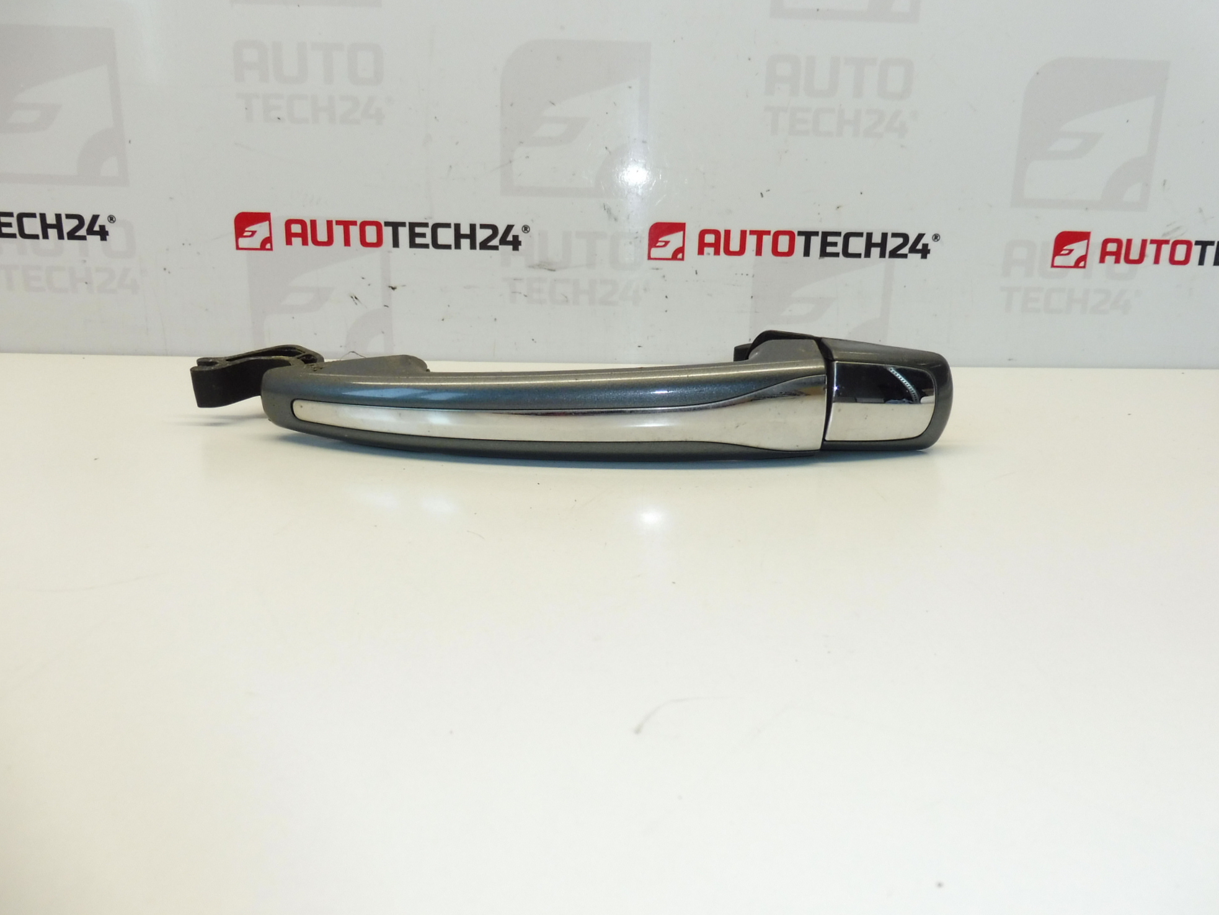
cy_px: 472
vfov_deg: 54.9
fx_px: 880
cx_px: 610
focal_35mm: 25
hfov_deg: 69.4
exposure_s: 1/125
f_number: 3.5
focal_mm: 4.3
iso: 200
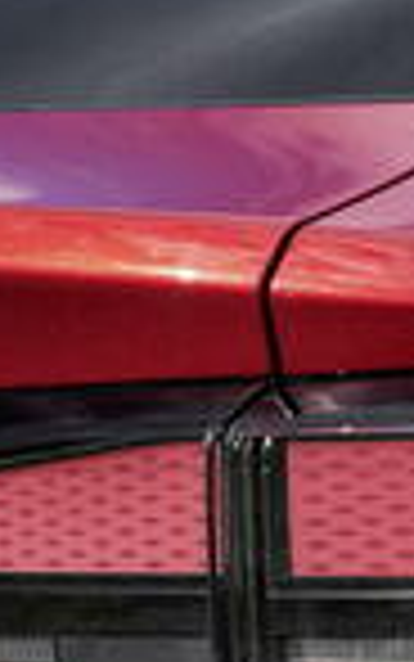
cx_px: -140
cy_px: 459
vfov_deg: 6.1
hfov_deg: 3.8
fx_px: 6204
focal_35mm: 344
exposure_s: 1/160
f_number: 7.1
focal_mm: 60
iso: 100
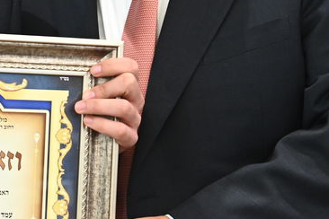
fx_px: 1745
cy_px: -8
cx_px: 49
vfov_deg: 7.2
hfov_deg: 10.7
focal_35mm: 191
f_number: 4
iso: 1600
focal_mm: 50
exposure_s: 1/160
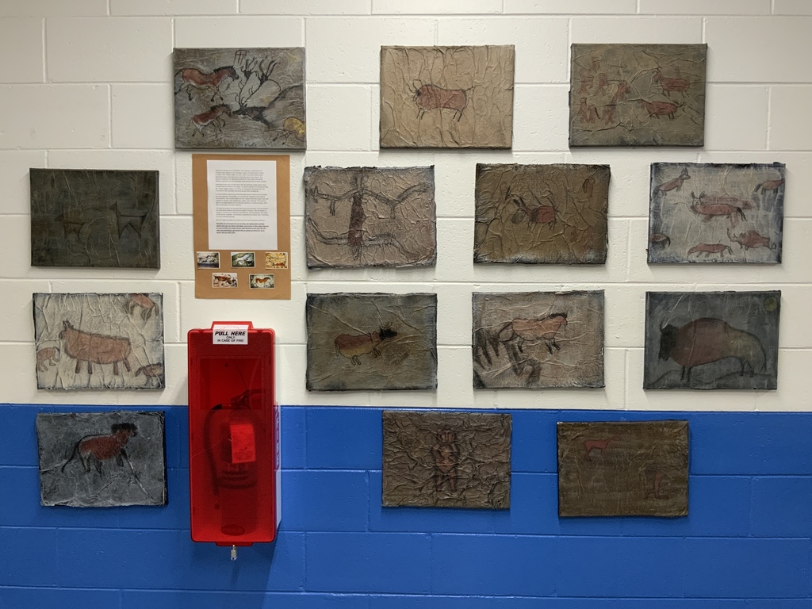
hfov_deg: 61.7
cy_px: 304
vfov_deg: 48.2
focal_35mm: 29
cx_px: 406
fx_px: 680
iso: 100
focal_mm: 3
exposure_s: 1/60
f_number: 1.8
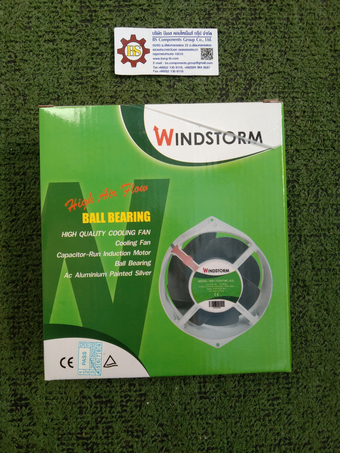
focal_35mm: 30
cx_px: 170
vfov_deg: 60.0
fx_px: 393
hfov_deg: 46.8
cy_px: 226
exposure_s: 1/100
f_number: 2.2
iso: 90
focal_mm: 3.65
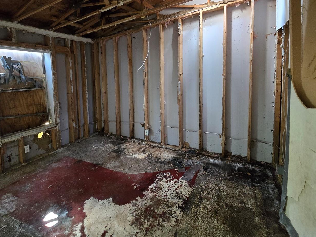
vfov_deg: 73.1
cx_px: 156
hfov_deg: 91.0
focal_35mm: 17
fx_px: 155
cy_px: 84
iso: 1250
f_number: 2.2
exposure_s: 1/60
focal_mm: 2.2
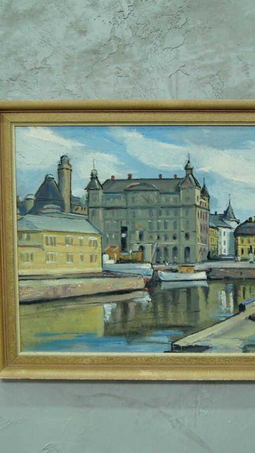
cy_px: 225
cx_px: 168
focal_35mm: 59
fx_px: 709
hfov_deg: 20.3
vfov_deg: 35.4
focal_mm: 28
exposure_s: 1/25
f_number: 8
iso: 800
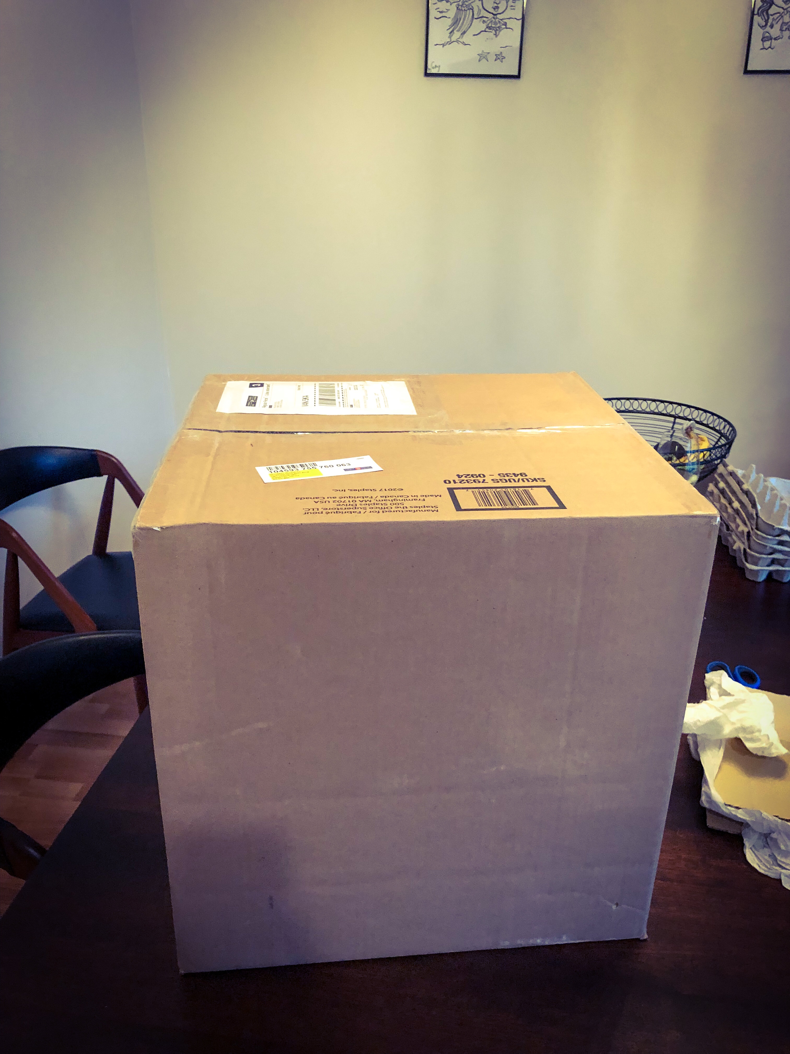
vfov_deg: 63.4
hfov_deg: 49.7
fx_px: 852
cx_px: 395
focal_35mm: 28
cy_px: 527
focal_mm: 4
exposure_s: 1/15
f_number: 1.8
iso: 100
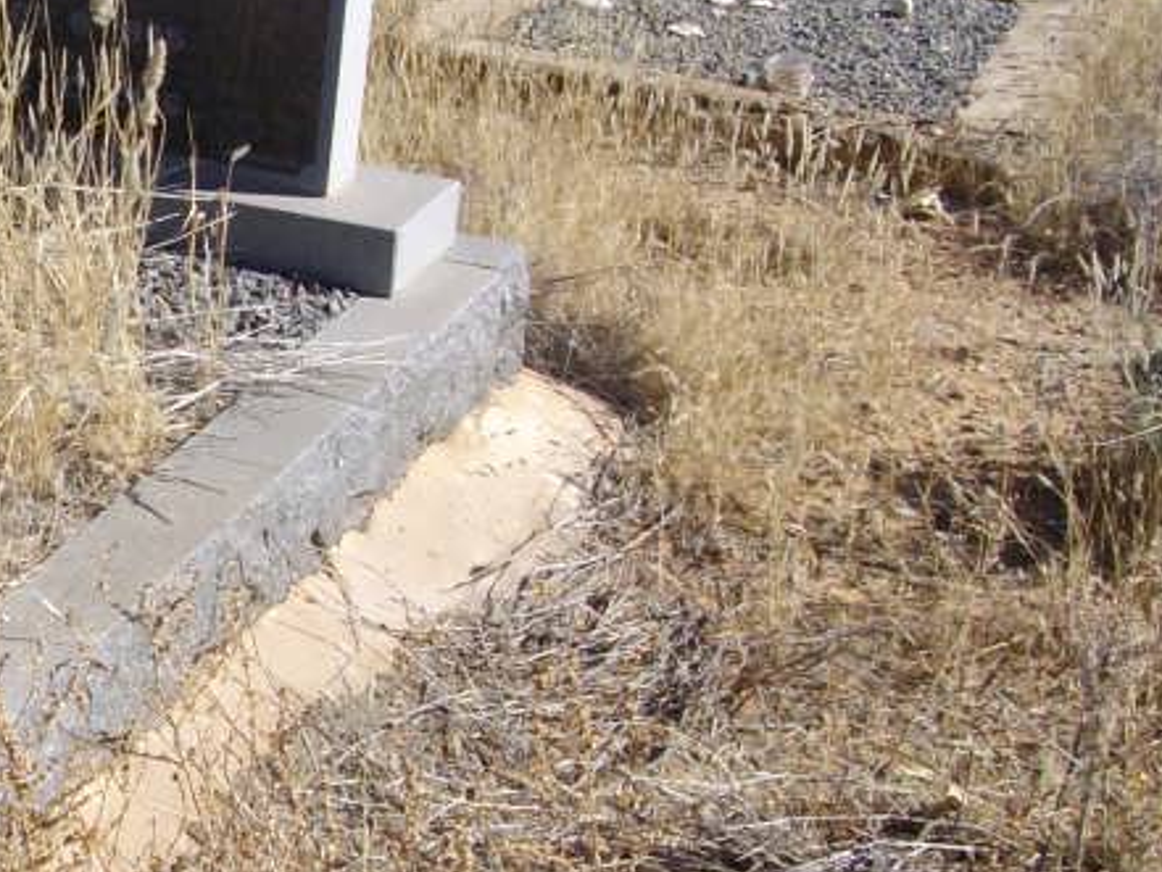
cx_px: -206
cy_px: 313
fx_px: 3291
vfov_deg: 15.1
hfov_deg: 19.0
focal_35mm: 98
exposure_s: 1/400
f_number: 4.8
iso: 80
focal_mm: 6
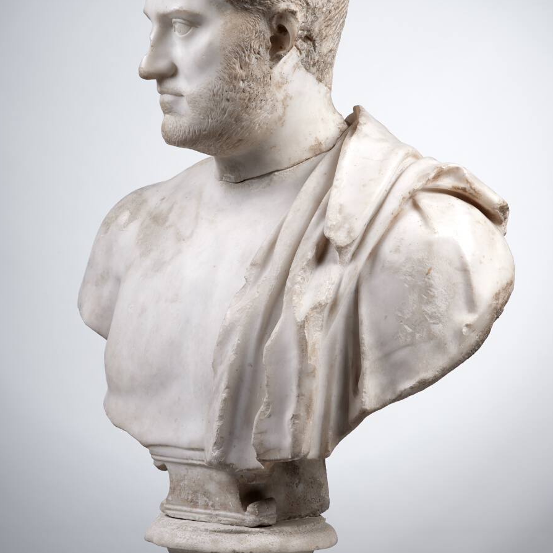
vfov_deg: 20.9
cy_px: 271
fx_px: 1500
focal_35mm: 83
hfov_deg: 20.9
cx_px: 272
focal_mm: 80
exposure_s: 1/125
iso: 200
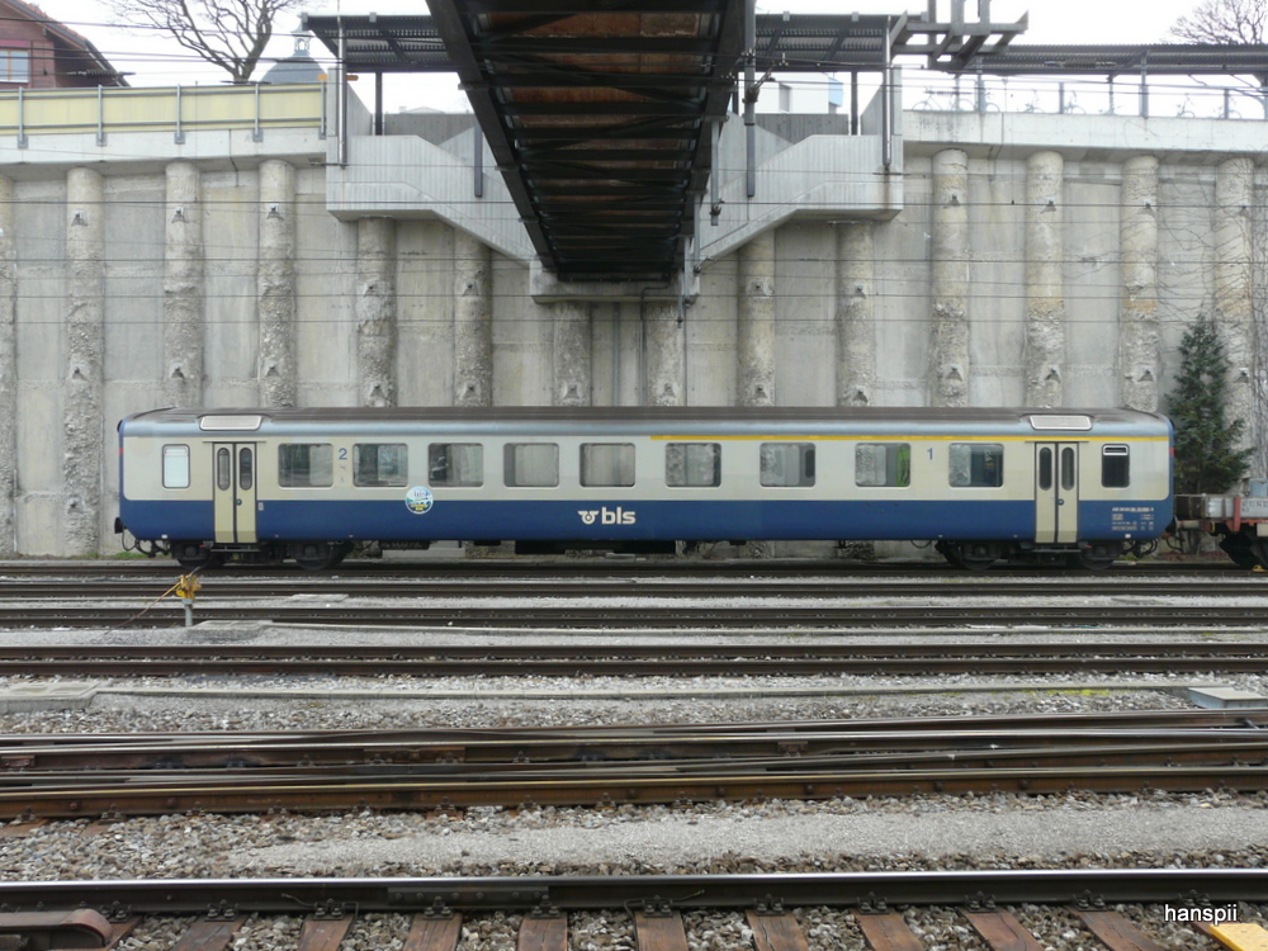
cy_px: 476
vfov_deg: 39.7
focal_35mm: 36
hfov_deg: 51.4
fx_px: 1319
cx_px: 634
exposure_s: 1/160
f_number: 4
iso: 160
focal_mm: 5.9
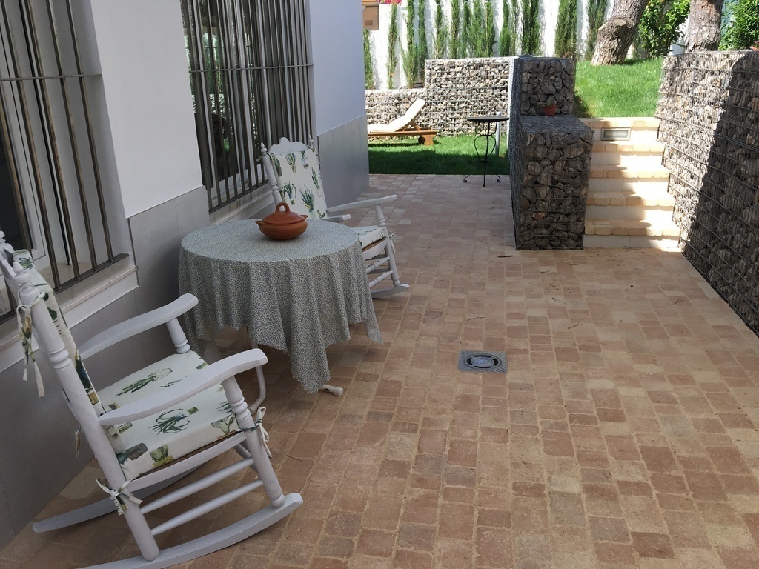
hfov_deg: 61.7
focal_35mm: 29
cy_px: 284
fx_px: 636
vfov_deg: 48.2
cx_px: 380
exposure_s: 1/499
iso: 25
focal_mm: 4.15
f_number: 2.2
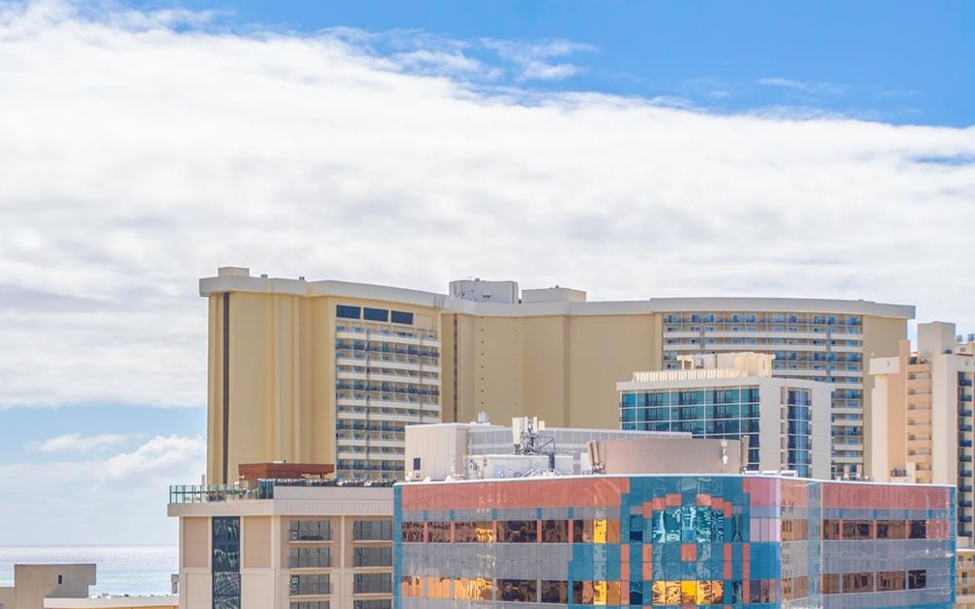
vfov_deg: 14.5
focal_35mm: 90
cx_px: 226
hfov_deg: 22.8
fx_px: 2386
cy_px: 483
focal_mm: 37
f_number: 9
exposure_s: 1/400
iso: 200
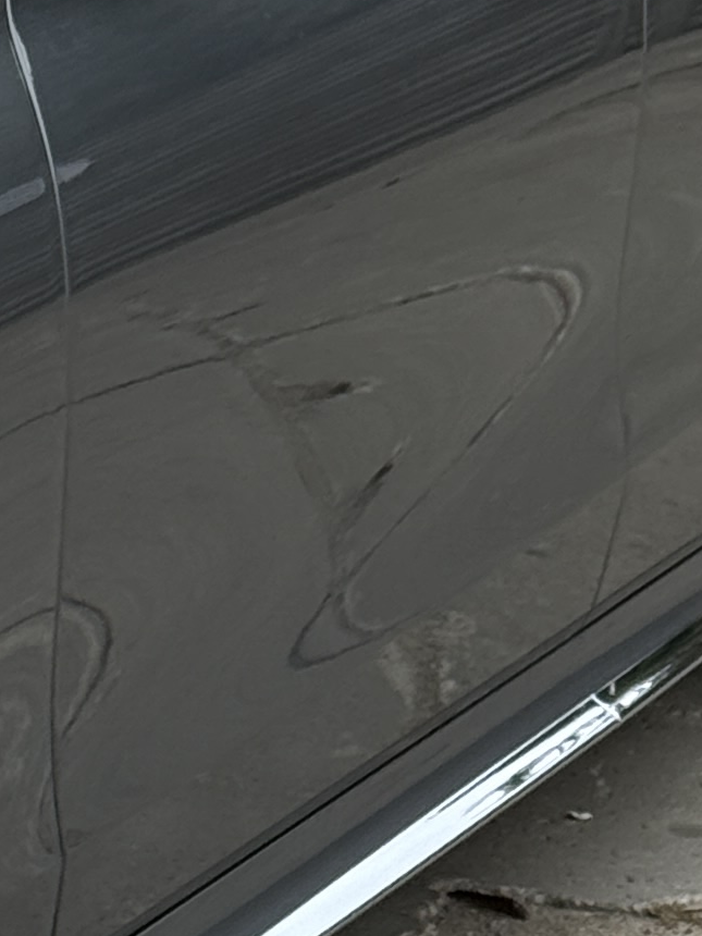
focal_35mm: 225
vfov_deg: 8.8
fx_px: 6084
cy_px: 593
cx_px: -288
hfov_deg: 6.5
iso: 100
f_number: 1.78
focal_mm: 6.76
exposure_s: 1/3096
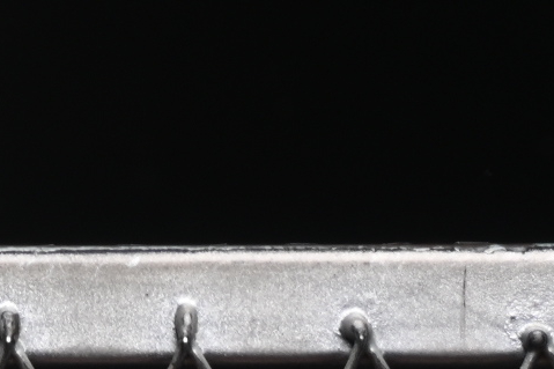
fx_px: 6707
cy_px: -426
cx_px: -736
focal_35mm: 436
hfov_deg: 4.6
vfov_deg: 3.1
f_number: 6.3
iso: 160
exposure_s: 1/60
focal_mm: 50
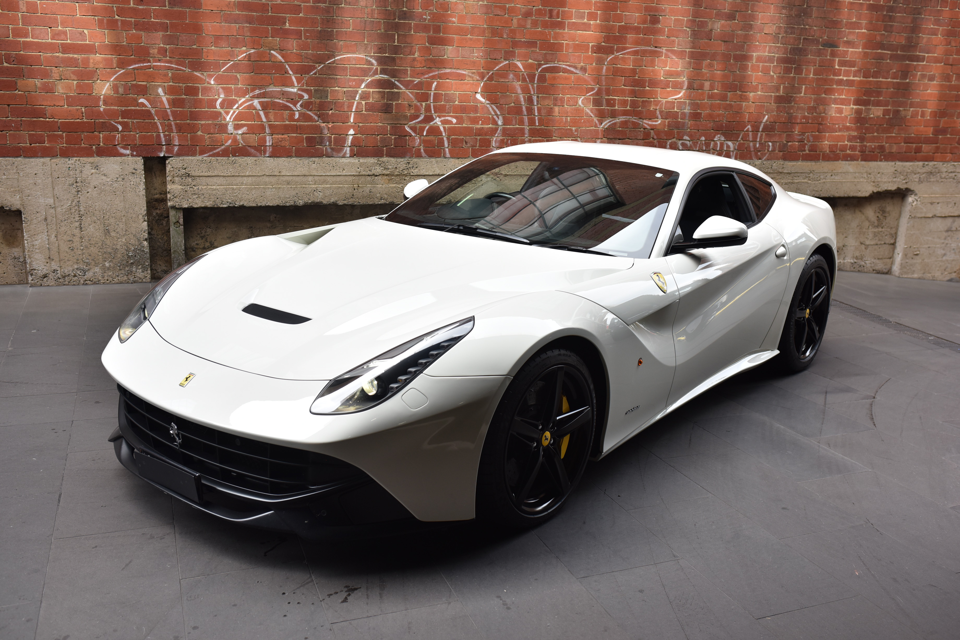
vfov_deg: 37.9
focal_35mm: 35
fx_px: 934
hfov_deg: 54.4
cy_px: 320
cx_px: 480
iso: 250
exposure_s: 1/400
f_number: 4
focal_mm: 35
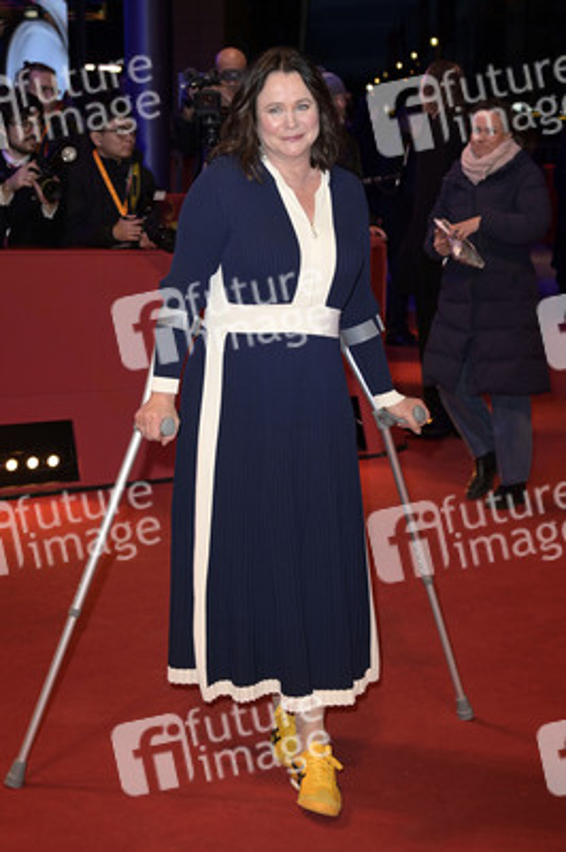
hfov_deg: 21.9
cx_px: 283
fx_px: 1465
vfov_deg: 32.4
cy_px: 426
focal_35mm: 62
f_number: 5.6
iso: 800
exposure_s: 1/200
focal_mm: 62
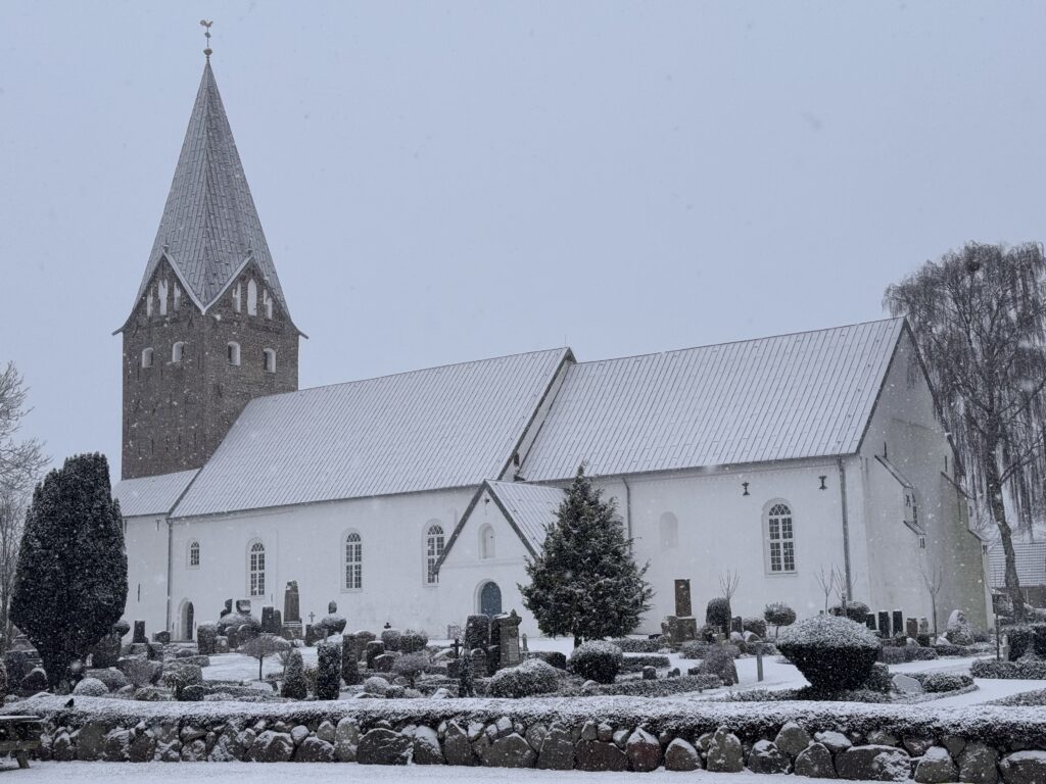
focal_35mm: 48
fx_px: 1450
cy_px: 392
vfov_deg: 30.3
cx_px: 523
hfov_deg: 39.7
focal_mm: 6.76
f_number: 1.78
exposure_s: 1/876
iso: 64
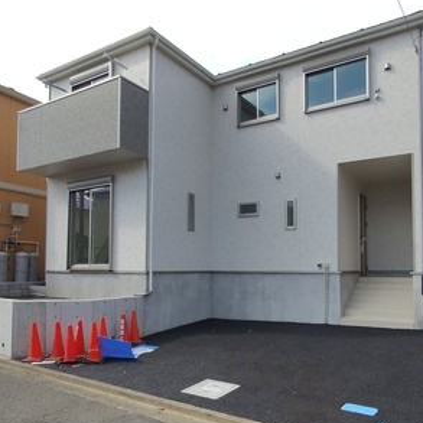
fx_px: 401
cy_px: 258
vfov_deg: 55.1
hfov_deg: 55.6
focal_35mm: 29
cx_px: 206
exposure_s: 1/835
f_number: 2.4
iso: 50
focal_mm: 1.6
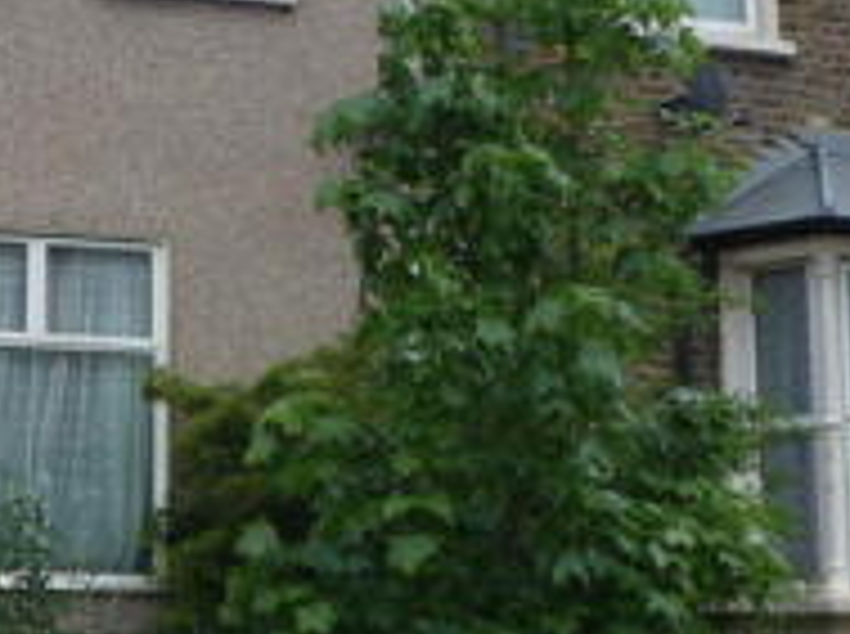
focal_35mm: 102
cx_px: -79
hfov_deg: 18.6
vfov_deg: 14.4
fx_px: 2500
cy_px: 218
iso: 100
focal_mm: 5.8
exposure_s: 1/400
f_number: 3.6
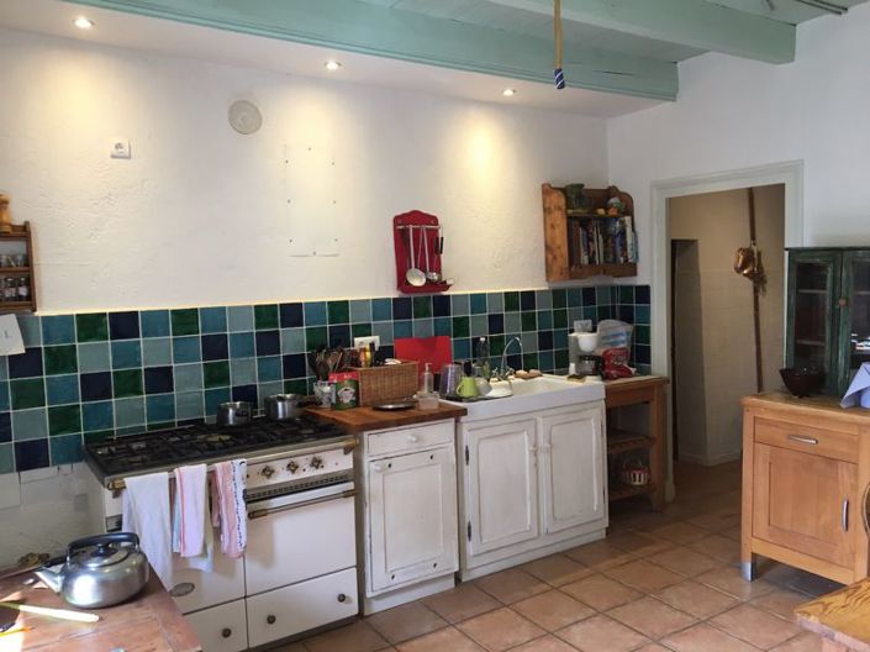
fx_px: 728
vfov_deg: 48.2
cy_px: 326
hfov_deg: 61.7
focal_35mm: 29
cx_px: 435
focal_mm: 4.15
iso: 50
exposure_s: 1/33
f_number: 2.2
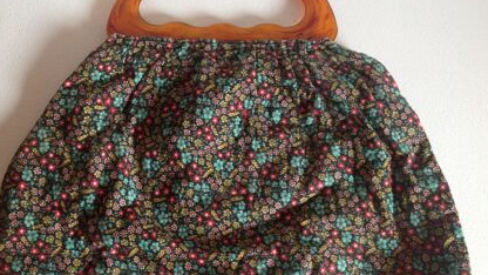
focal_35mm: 44
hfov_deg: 46.4
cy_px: 140
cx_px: 233
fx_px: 569
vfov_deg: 27.1
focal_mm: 4.28
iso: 125
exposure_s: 1/15
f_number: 2.4
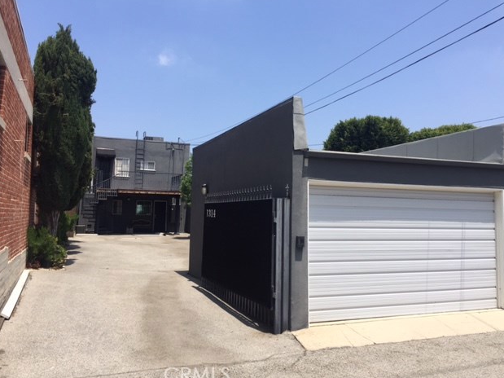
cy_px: 191
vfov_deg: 46.8
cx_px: 252
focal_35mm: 30
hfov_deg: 60.0
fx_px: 437
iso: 32
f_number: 2.2
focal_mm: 4.15
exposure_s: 1/1799
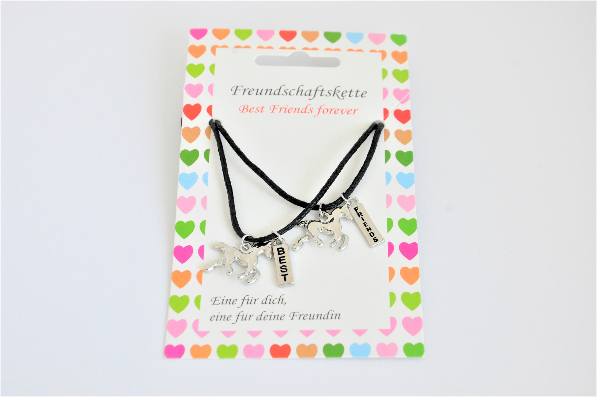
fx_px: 1292
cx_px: 298
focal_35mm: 78
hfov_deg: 26.0
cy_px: 198
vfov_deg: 17.4
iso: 1100
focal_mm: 52
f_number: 8
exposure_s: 1/90
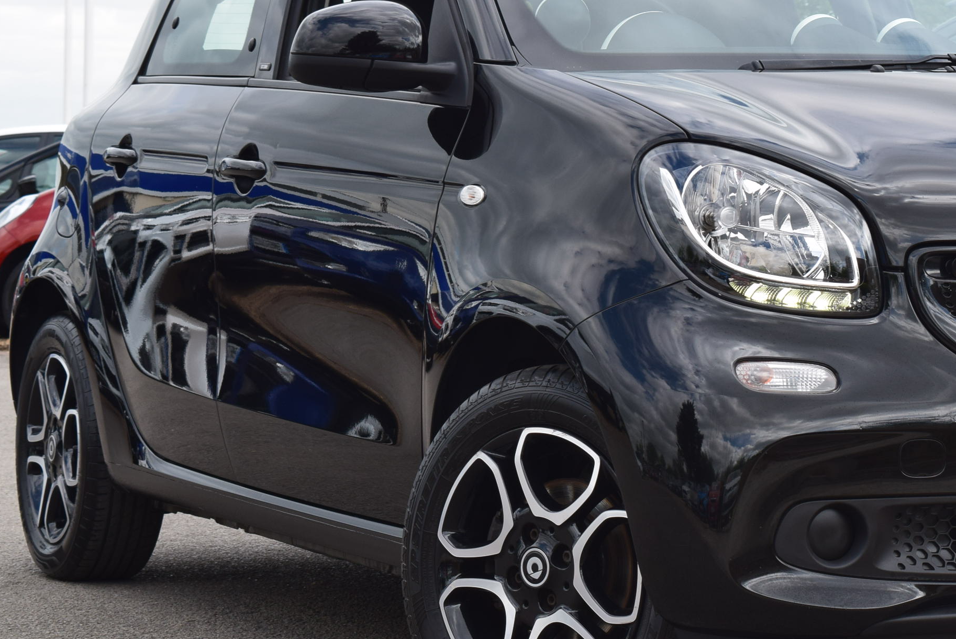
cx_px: 772
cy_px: 297
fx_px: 3135
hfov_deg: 17.2
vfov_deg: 11.6
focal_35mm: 118
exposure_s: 1/250
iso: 400
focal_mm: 48
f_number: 10
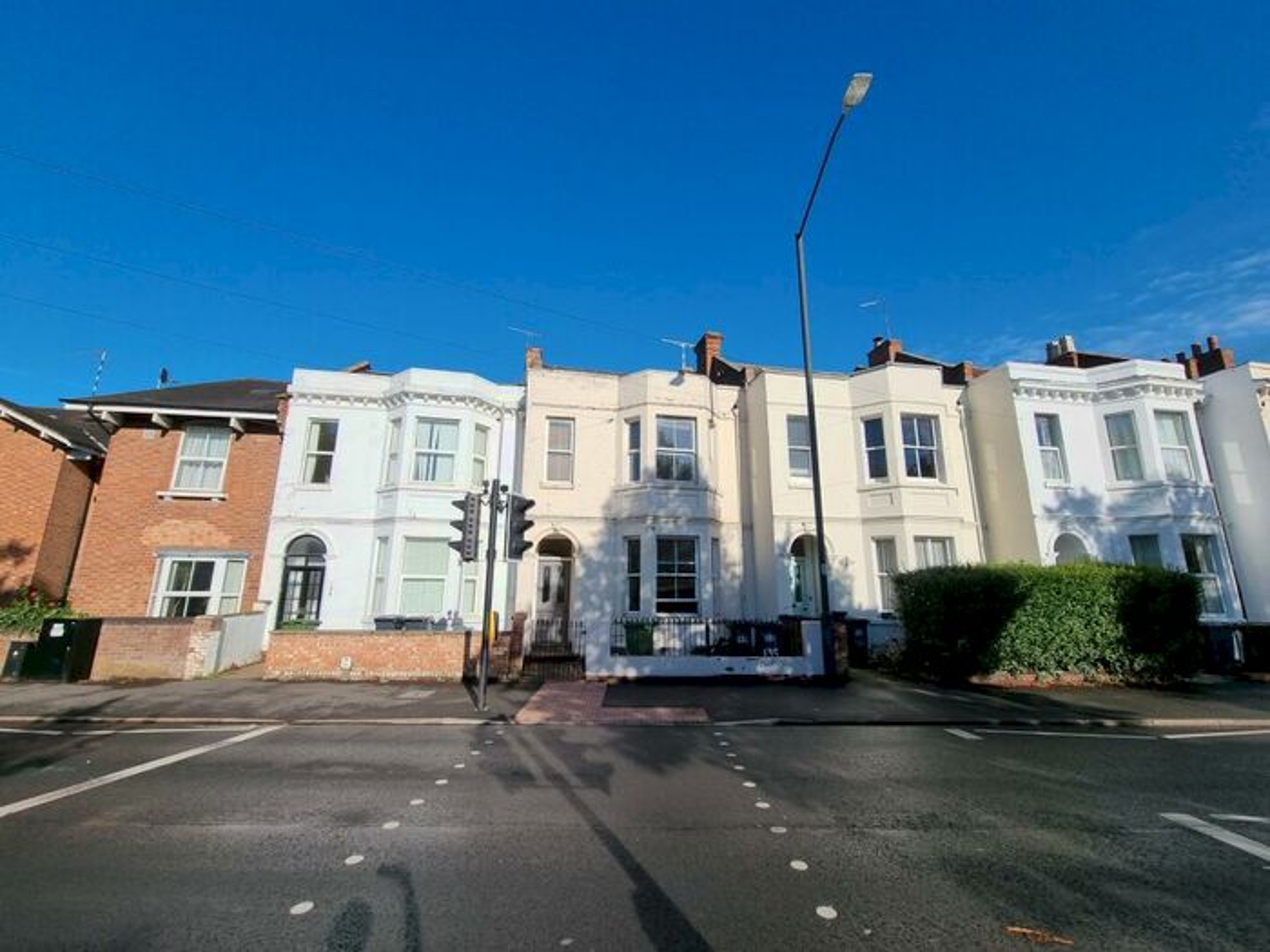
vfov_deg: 89.9
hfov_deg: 106.2
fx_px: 477
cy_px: 476
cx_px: 635
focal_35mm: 13
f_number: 2.2
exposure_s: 1/2904
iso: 50
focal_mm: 2.2
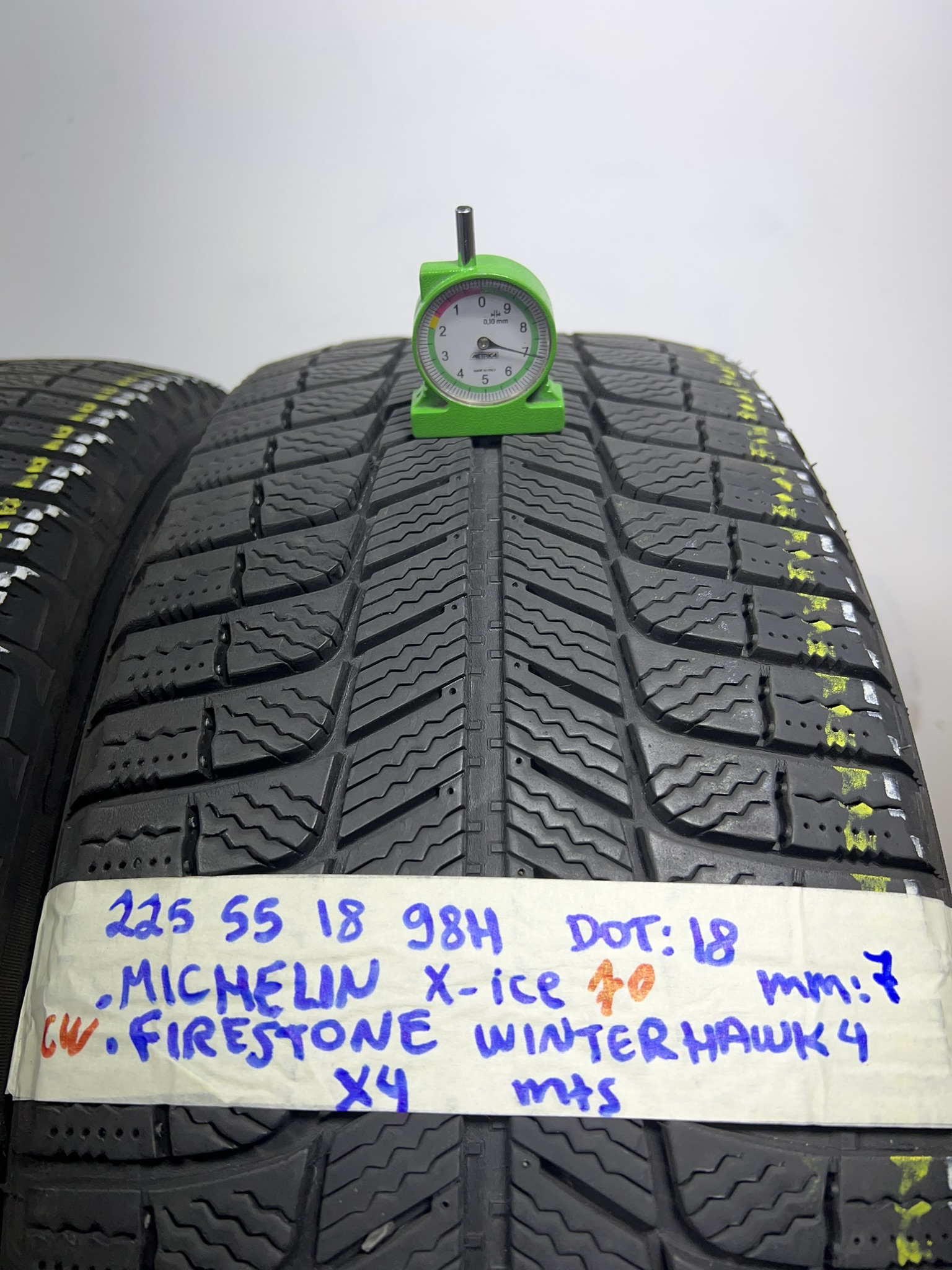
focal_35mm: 26
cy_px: 635
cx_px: 476
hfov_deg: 53.1
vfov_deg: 67.3
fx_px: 953
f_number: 1.5
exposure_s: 1/354
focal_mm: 5.7
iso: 50
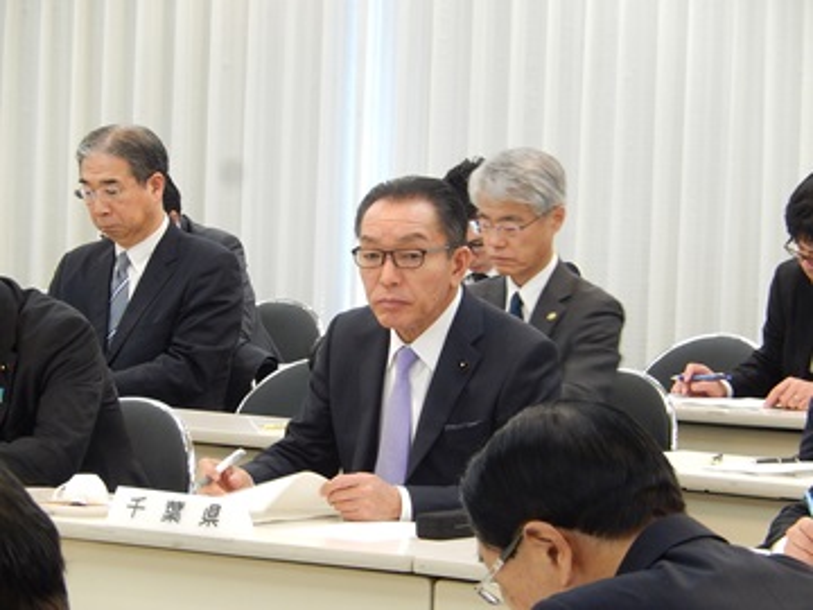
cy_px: 305
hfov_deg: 9.2
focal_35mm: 215
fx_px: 5050
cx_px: 406
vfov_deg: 6.9
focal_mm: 38.6
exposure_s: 1/15
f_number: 5.8
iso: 500
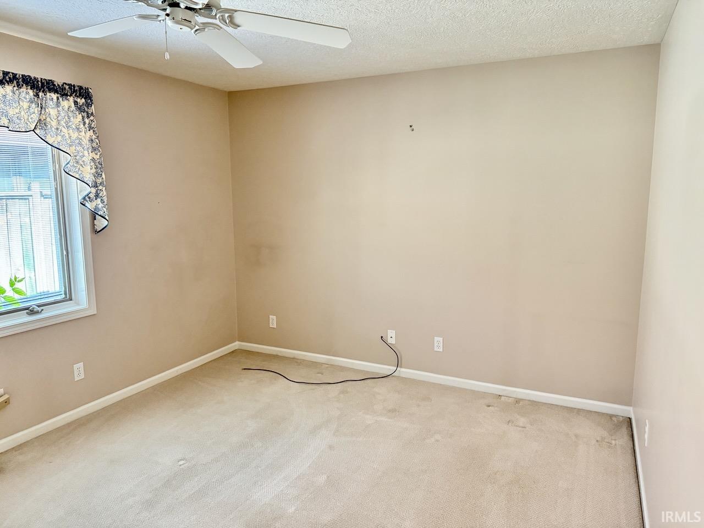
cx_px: 352
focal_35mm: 24
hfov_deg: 71.6
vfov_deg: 56.8
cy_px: 264
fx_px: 488
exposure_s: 1/60
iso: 500
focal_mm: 6.76
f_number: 1.78
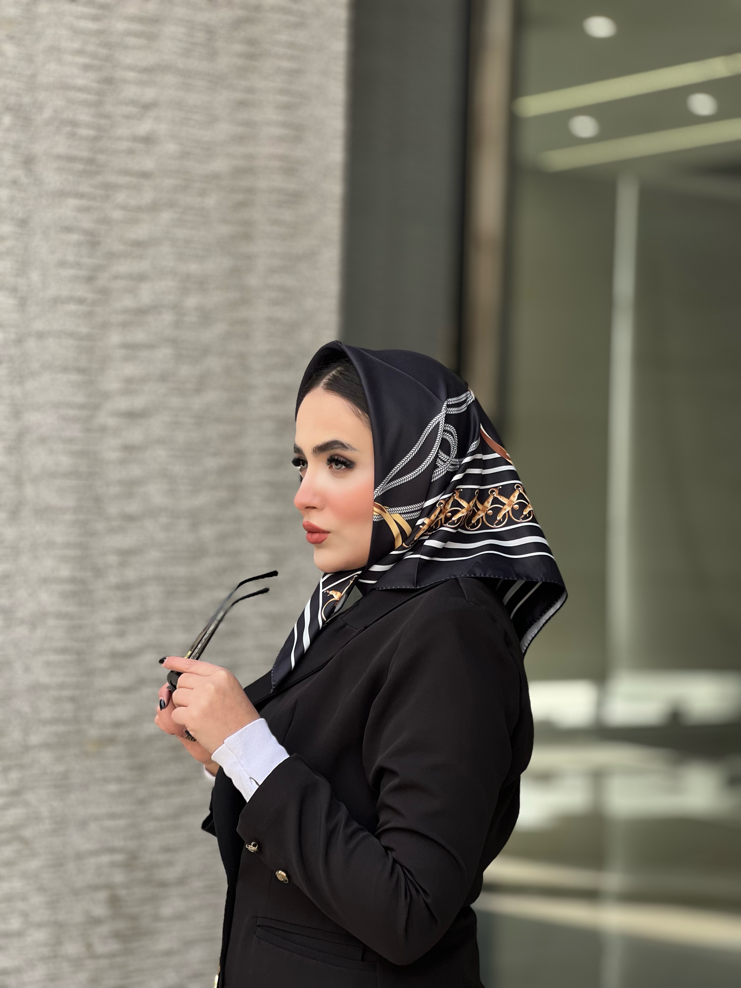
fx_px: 2198
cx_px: 370
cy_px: 494
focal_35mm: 77
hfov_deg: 19.1
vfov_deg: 25.3
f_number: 2.8
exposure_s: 1/121
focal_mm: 9
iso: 32
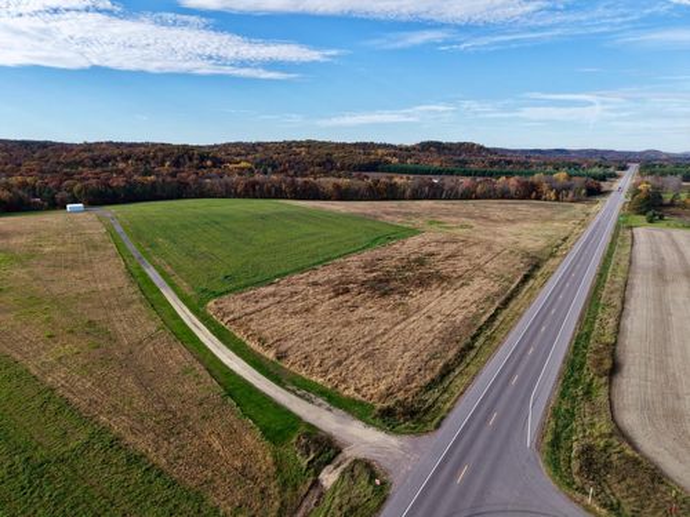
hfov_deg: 71.6
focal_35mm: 24
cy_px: 258
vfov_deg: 56.8
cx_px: 345
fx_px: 478
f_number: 1.8
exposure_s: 1/250
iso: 170
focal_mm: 8.67
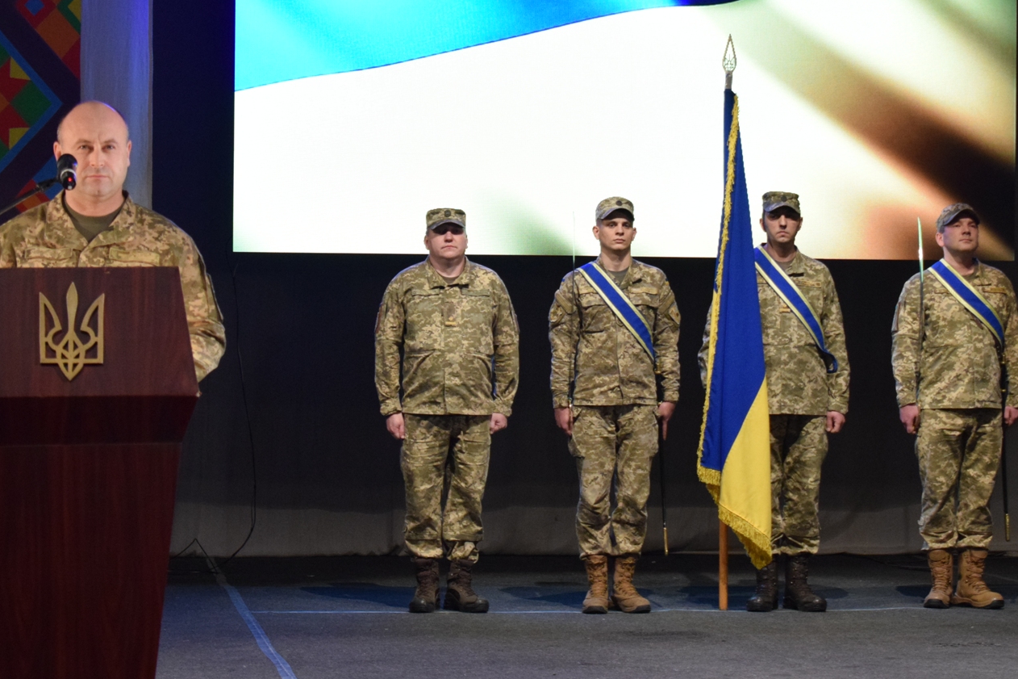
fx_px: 3328
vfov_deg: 11.6
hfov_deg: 17.4
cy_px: 275
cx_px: 557
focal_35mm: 118
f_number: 5.6
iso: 2200
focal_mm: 55
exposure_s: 1/60
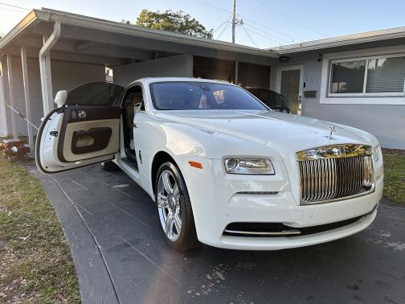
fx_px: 304
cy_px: 152
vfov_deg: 53.1
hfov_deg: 67.3
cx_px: 202
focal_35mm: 26
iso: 50
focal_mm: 5.7
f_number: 1.5
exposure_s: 1/478
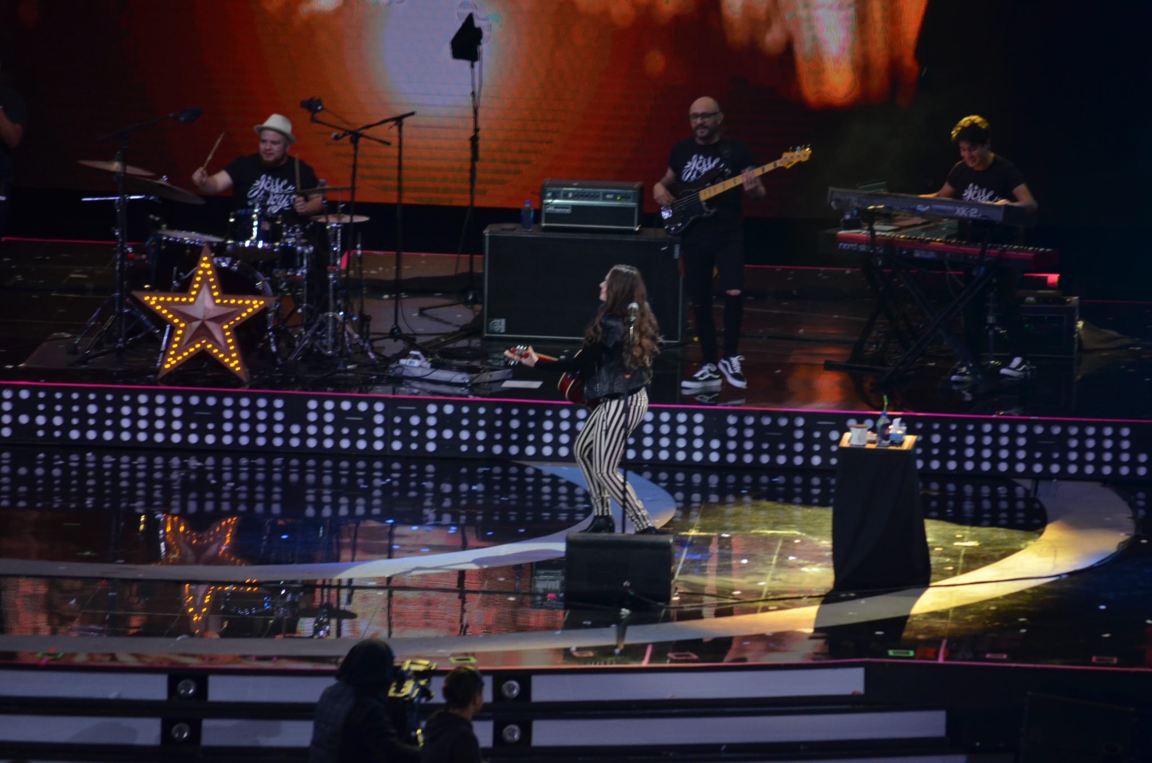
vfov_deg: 4.6
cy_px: 382
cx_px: 576
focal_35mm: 300
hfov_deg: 6.9
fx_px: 9579
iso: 800
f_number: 5.6
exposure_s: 1/125
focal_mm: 200
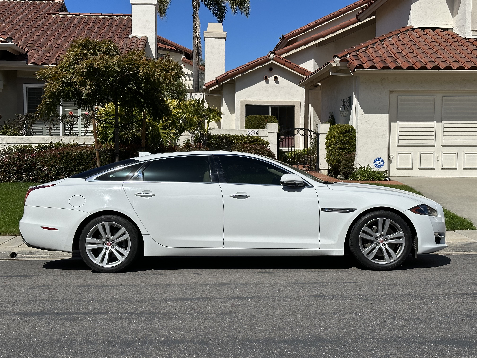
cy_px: 179
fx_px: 661
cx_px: 238
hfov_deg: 39.7
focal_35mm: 48
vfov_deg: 30.3
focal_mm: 6.86
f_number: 1.78
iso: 64
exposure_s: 1/10870
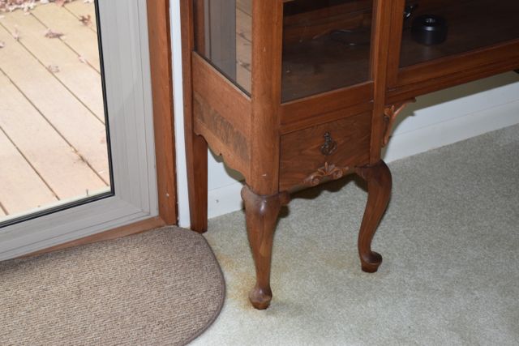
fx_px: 995
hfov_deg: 29.2
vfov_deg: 19.7
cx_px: 260
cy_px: 173
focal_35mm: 69
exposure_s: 1/125
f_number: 5.6
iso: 800
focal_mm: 46
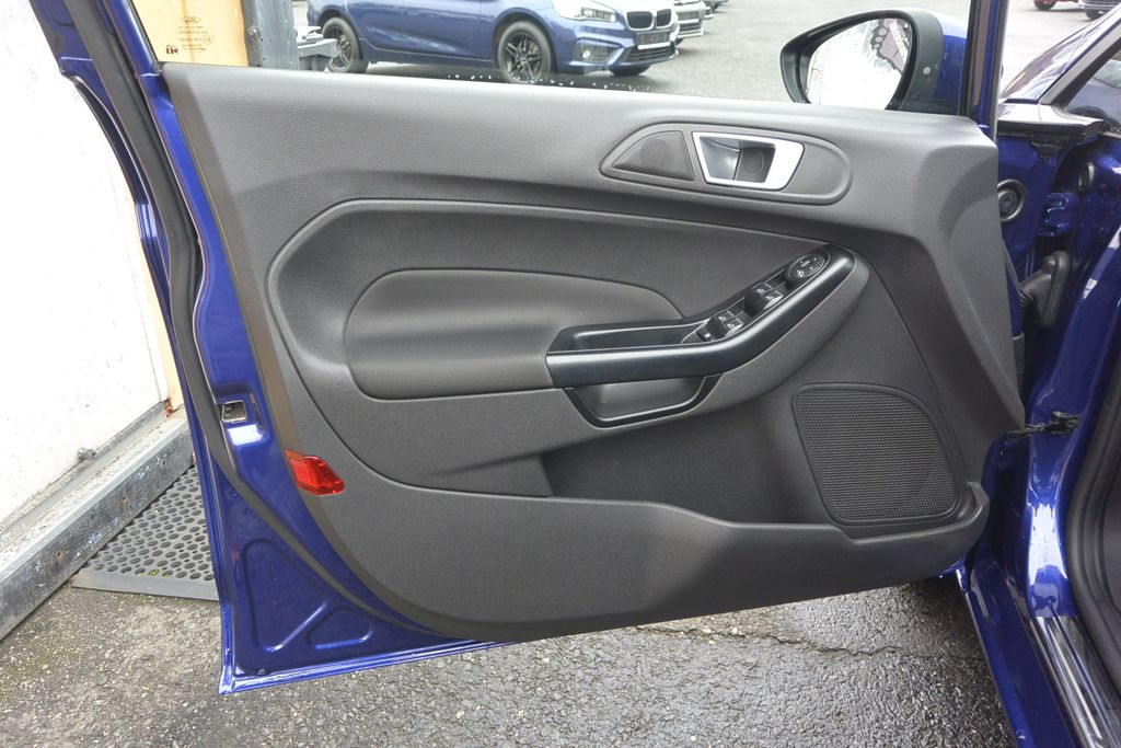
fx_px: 903
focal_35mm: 29
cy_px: 374
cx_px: 560
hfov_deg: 63.7
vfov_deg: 45.0
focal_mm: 11
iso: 200
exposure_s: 1/125
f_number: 3.5
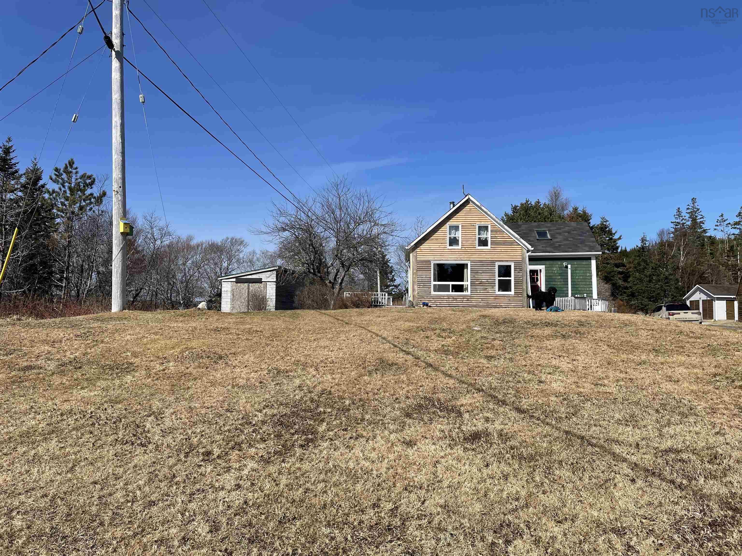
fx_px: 557
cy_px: 278
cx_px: 371
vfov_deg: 53.1
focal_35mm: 26
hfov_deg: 67.3
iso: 32
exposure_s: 1/4831
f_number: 1.6
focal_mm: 4.2
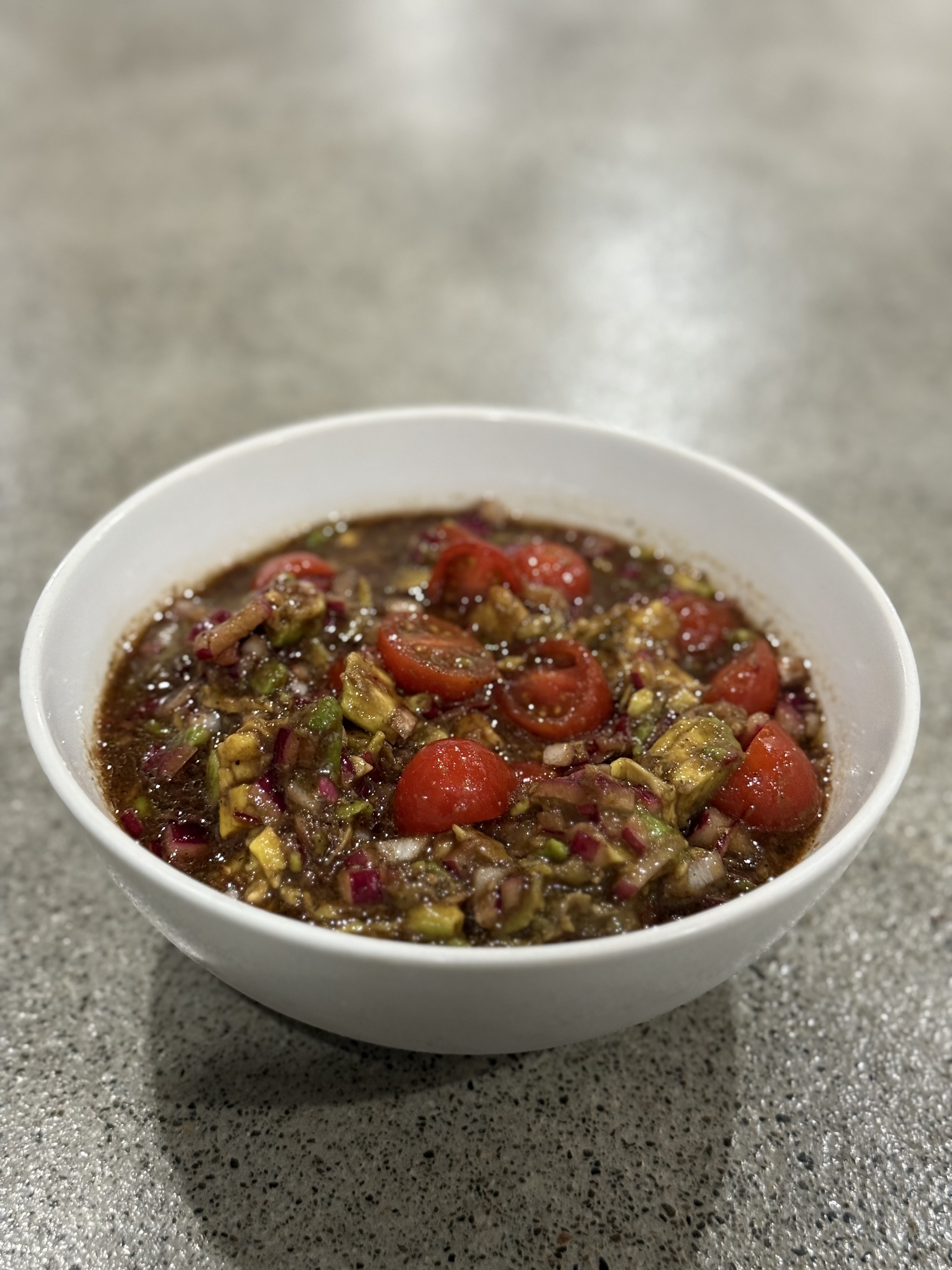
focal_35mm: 48
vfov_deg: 39.7
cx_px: 476
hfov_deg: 30.3
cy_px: 635
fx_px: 1760
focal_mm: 6.76
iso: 250
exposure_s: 1/40
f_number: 1.78
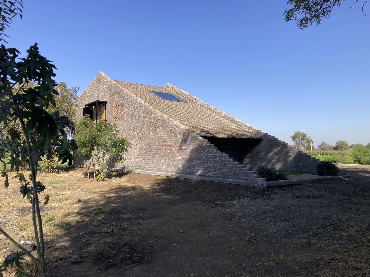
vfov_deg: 49.7
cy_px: 138
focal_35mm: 28
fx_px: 299
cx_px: 185
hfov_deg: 63.4
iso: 20
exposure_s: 1/1372
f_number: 1.8
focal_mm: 3.99
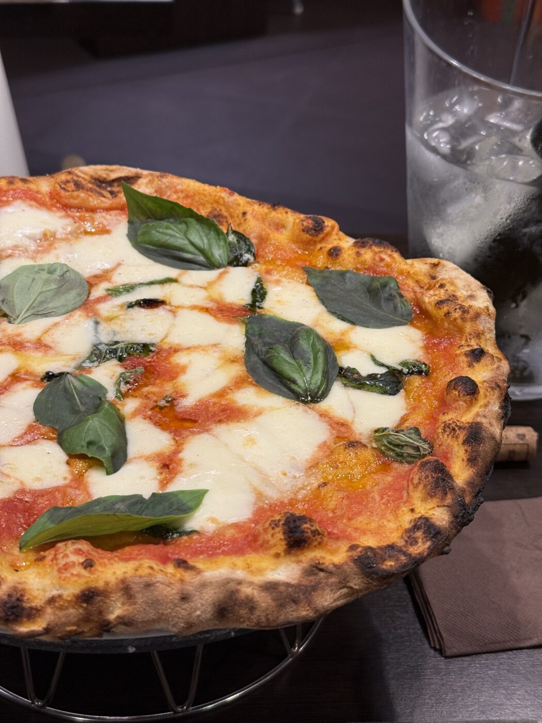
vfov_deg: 39.7
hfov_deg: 30.3
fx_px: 1002
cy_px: 362
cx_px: 271
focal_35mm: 48
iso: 80
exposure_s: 1/50
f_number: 1.78
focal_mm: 6.76
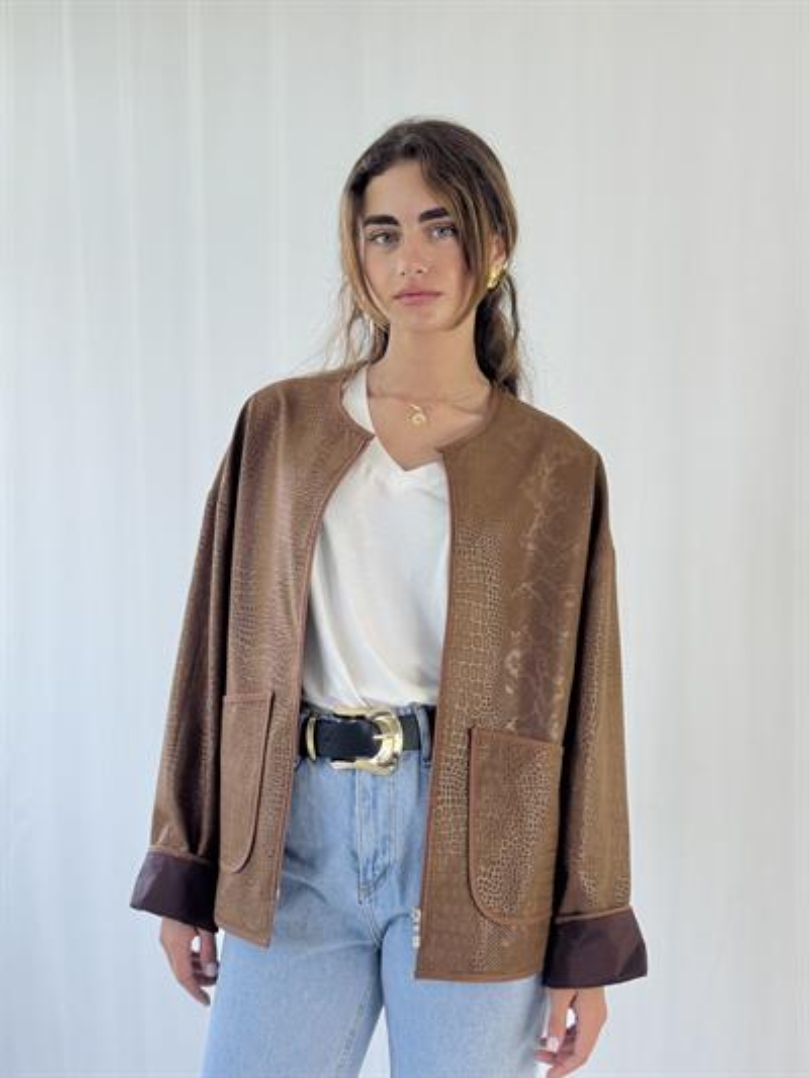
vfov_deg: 39.6
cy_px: 539
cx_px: 404
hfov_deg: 30.3
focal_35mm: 48
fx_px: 1495
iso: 80
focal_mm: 6.76
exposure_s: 1/169
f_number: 1.78
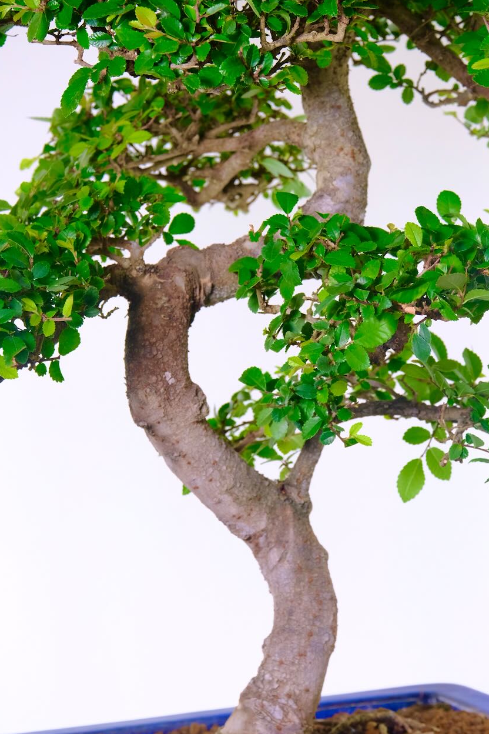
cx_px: 244
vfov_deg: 12.8
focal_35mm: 161
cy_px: 371
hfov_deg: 8.5
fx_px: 3280
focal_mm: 104.9
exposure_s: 1/30
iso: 1600
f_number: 8
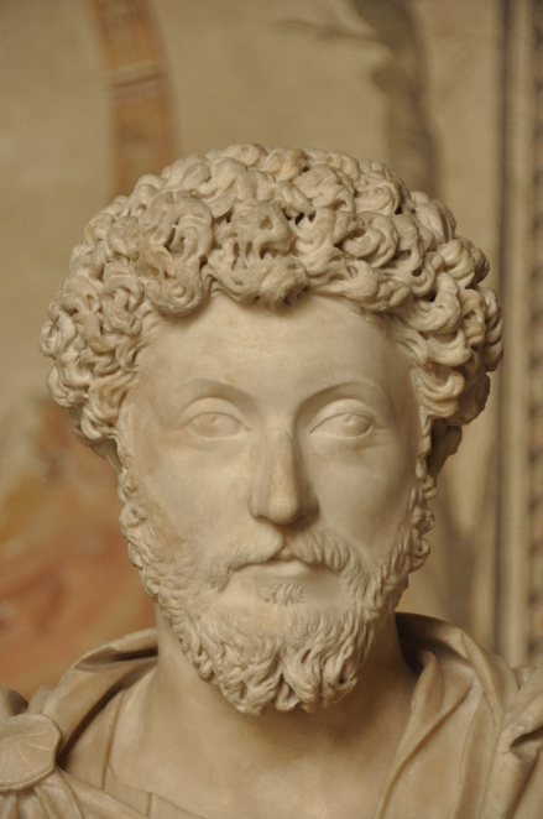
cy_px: 410
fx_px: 3815
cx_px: 272
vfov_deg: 12.3
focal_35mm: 168
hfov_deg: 8.1
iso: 1000
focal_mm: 112
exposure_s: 1/100
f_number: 5.3
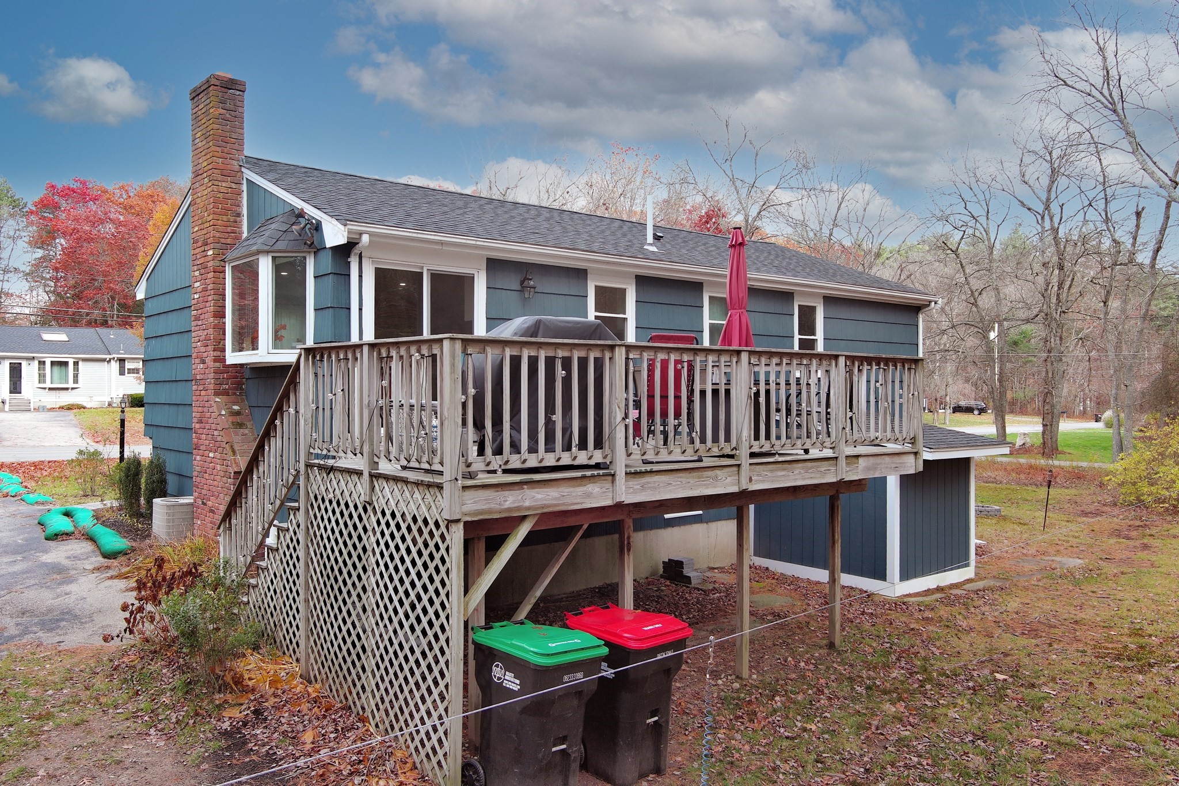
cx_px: 590
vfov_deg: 45.0
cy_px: 393
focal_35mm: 29
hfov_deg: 63.7
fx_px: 950
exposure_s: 1/693
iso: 400
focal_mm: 10.57
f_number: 2.8
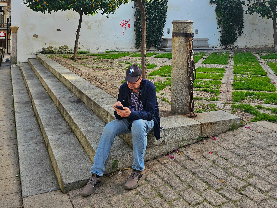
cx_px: 142
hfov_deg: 52.6
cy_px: 31
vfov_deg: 38.6
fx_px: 280
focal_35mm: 35
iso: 10
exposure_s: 1/203
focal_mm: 6.3
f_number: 1.7
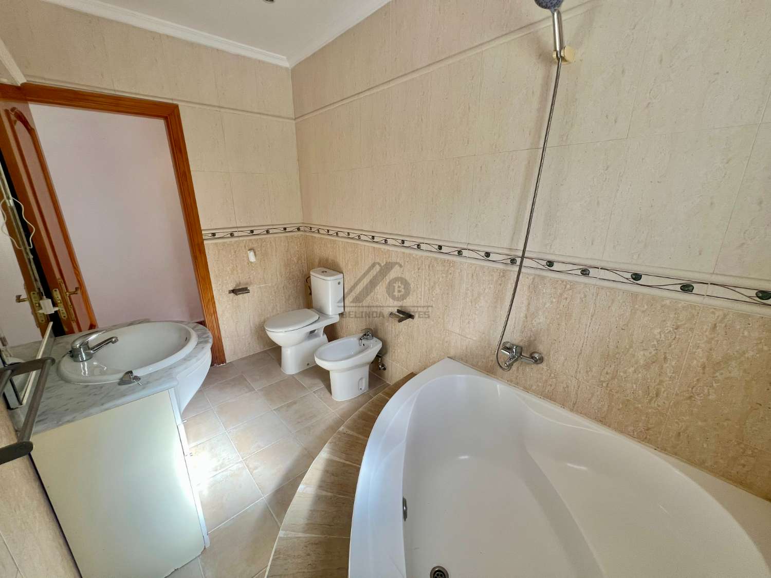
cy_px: 289
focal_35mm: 13
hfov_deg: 106.2
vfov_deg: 89.9
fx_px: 290
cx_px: 386
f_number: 1.8
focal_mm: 1.57
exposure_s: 1/99
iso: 50
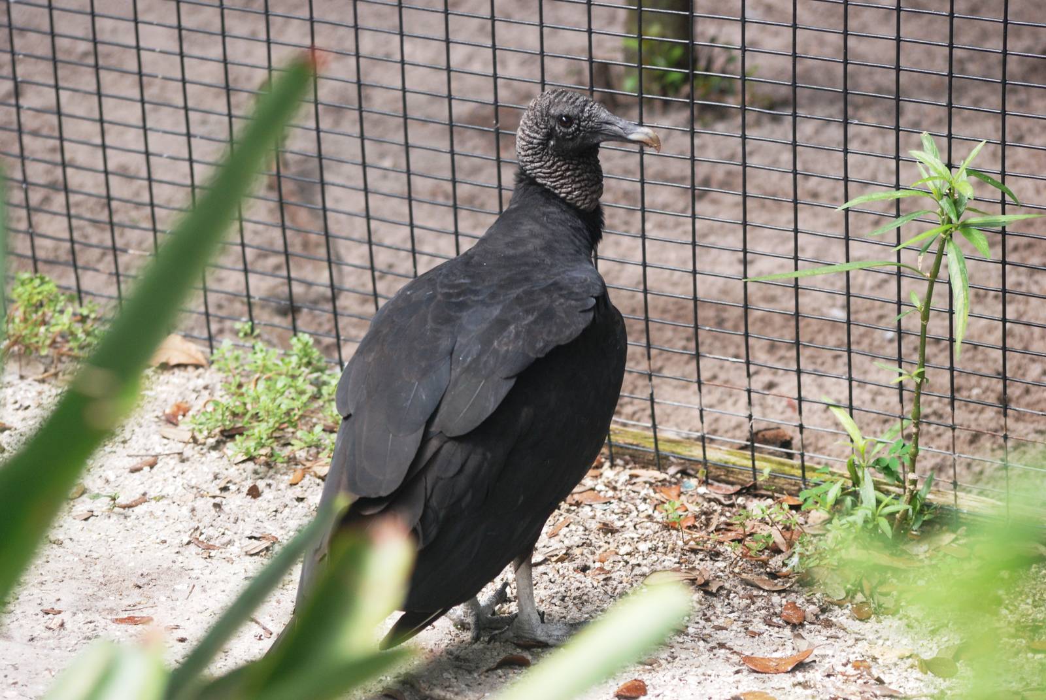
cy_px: 350
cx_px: 523
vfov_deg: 8.3
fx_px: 4800
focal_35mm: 165
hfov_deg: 12.4
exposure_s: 1/320
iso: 400
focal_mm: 110
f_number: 5
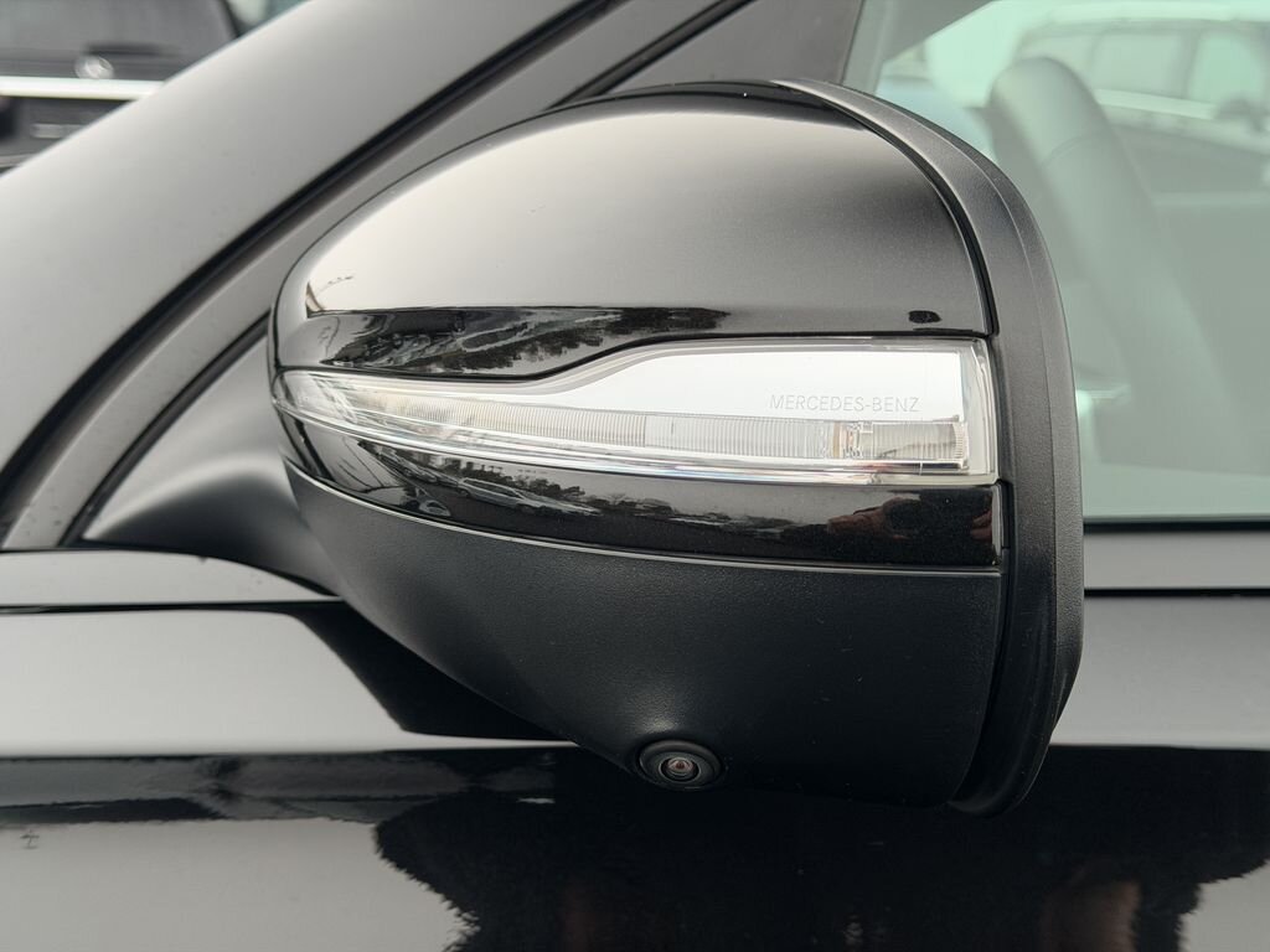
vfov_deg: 30.3
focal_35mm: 48
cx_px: 635
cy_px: 476
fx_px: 1761
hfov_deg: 39.7
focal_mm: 6.76
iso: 80
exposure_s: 1/235
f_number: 1.78
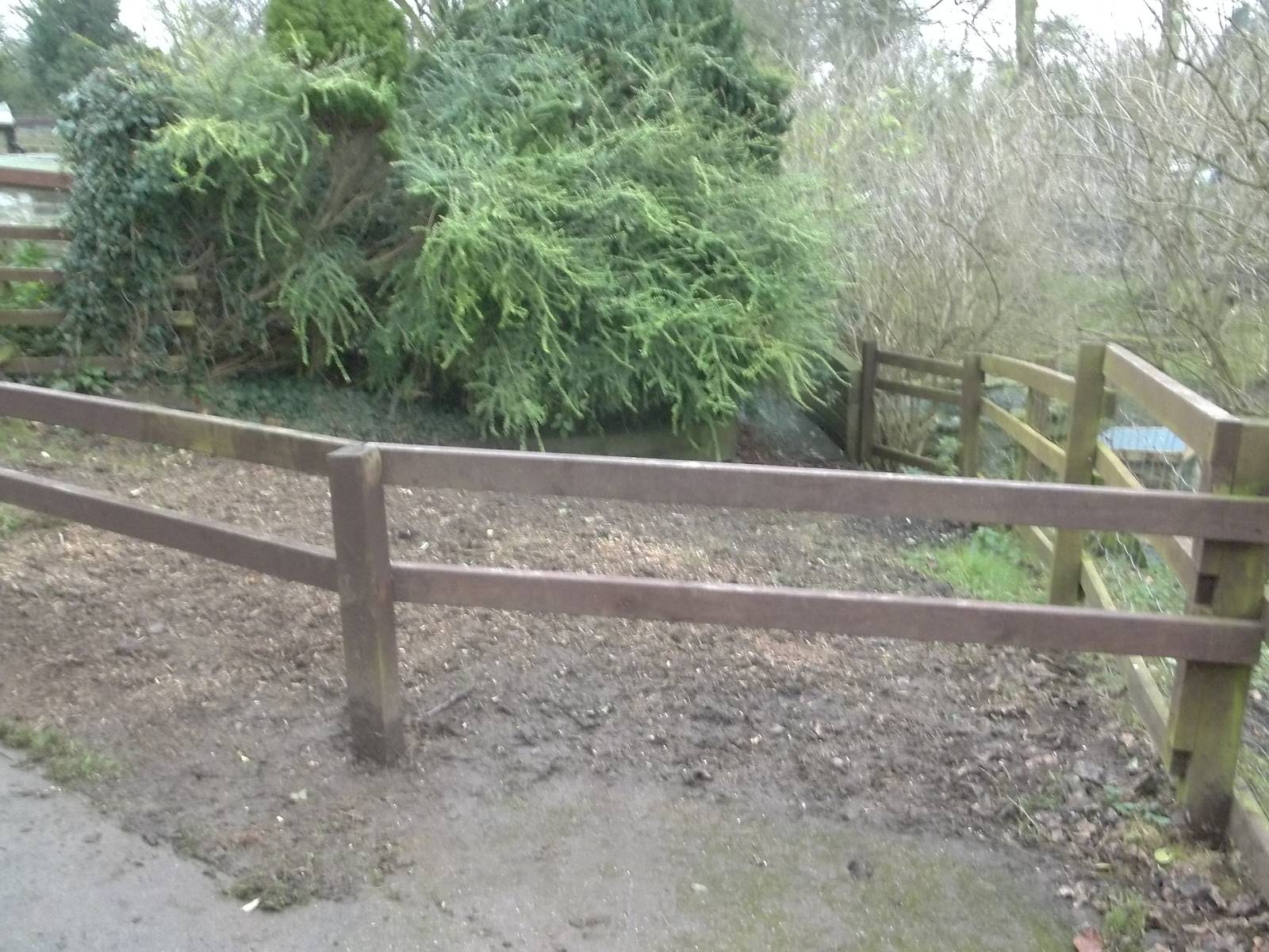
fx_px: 1210
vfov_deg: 42.9
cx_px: 634
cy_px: 476
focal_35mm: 33
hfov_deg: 55.4
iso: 370
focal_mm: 5.9
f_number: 3.3
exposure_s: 1/8
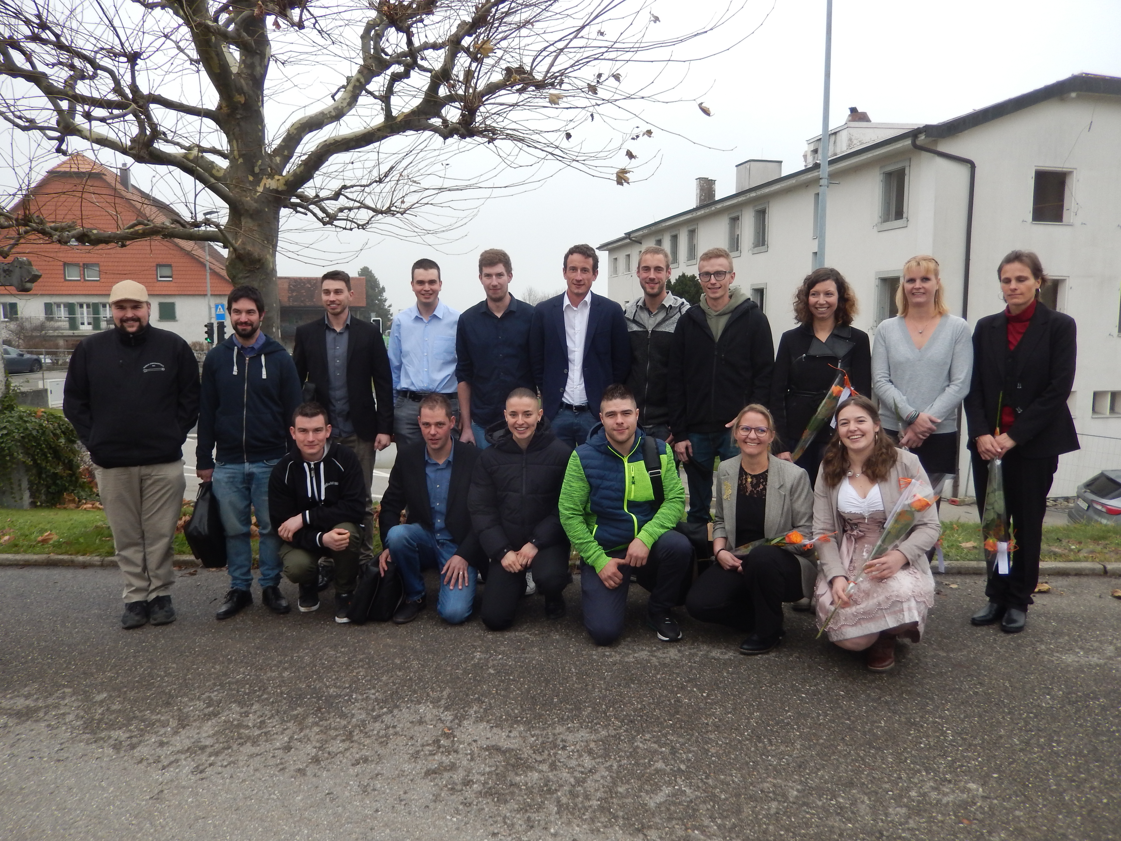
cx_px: 560
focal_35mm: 25
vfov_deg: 54.9
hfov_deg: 69.4
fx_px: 810
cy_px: 420
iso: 125
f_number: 3.4
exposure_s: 1/200
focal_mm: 4.5
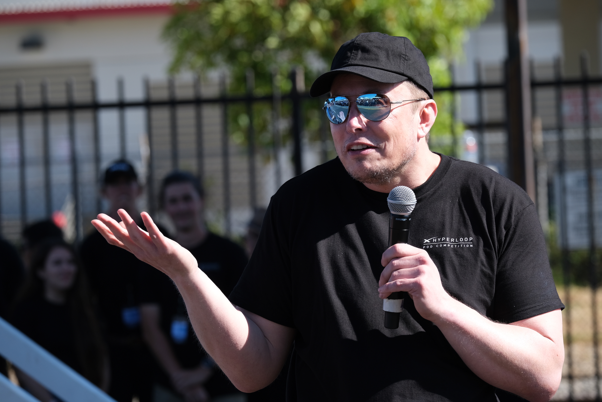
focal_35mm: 210
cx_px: 301
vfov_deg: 6.5
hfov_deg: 9.8
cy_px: 201
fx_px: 3511
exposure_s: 1/500
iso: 250
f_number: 5.6
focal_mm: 140
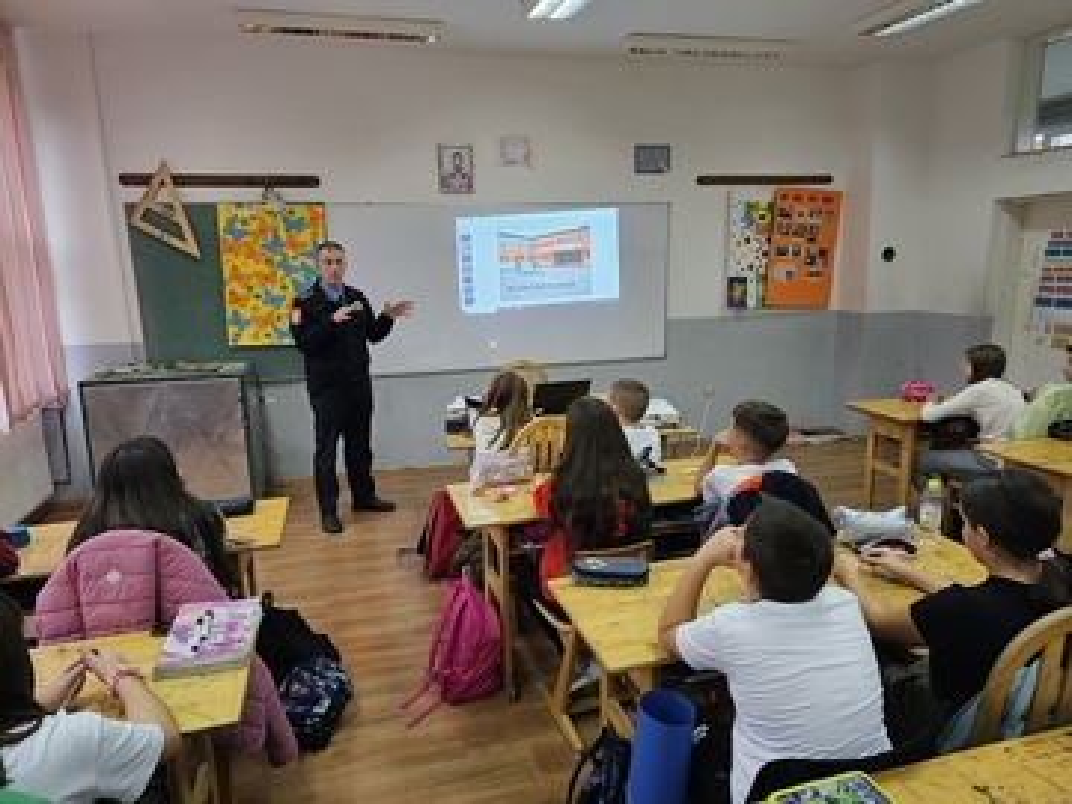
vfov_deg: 58.9
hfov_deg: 73.9
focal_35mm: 23
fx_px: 712
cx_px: 536
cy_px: 402
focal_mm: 6.3
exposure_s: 1/100
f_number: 1.7
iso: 160
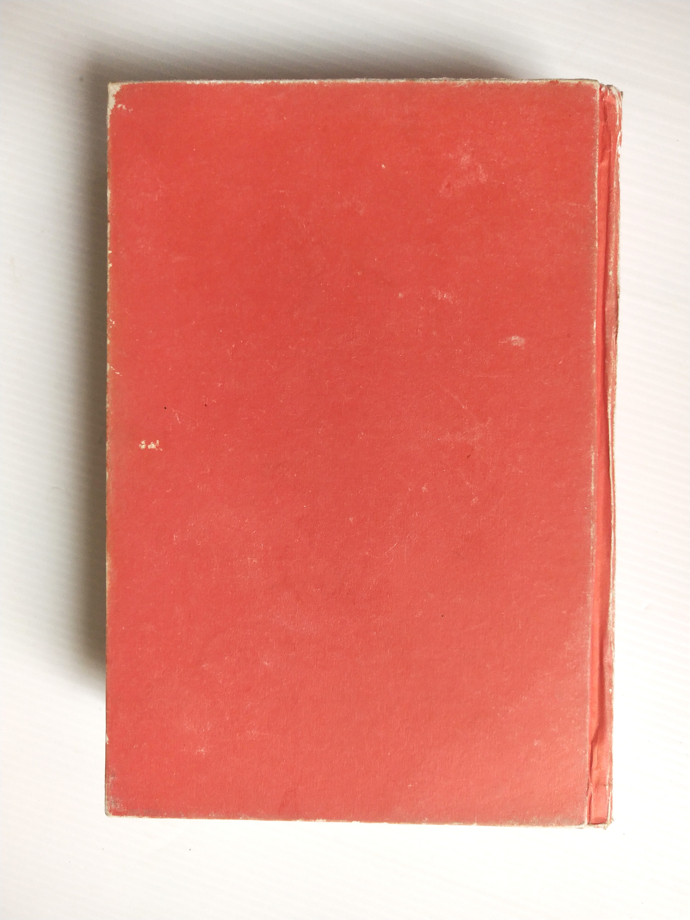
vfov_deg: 60.0
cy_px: 460
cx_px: 345
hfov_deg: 46.8
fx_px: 797
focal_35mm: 30
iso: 168
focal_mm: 3.95
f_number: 1.8
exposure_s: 1/100
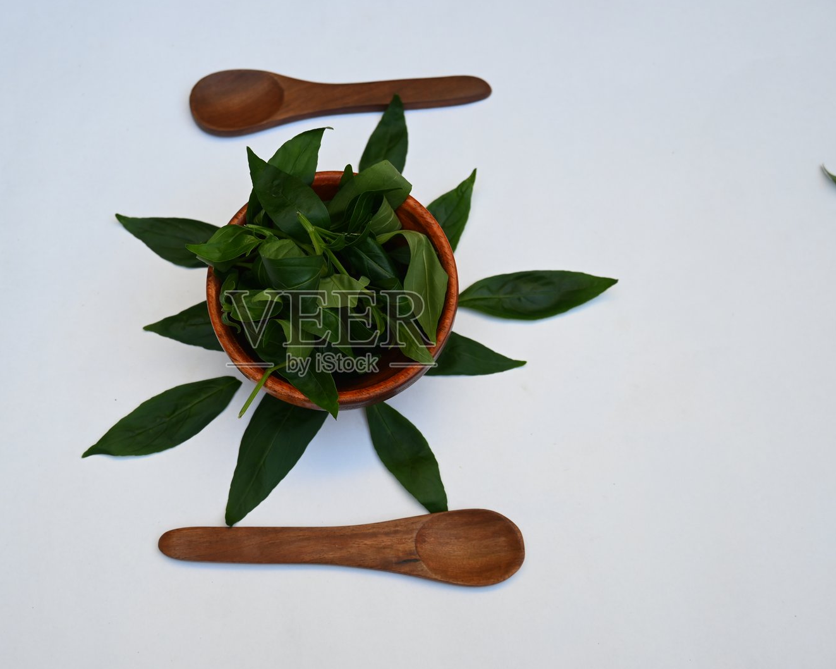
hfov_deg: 43.1
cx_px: 331
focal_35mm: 43
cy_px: 334
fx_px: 1053
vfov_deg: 35.2
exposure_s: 1/50
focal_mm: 25
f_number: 4.5
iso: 100
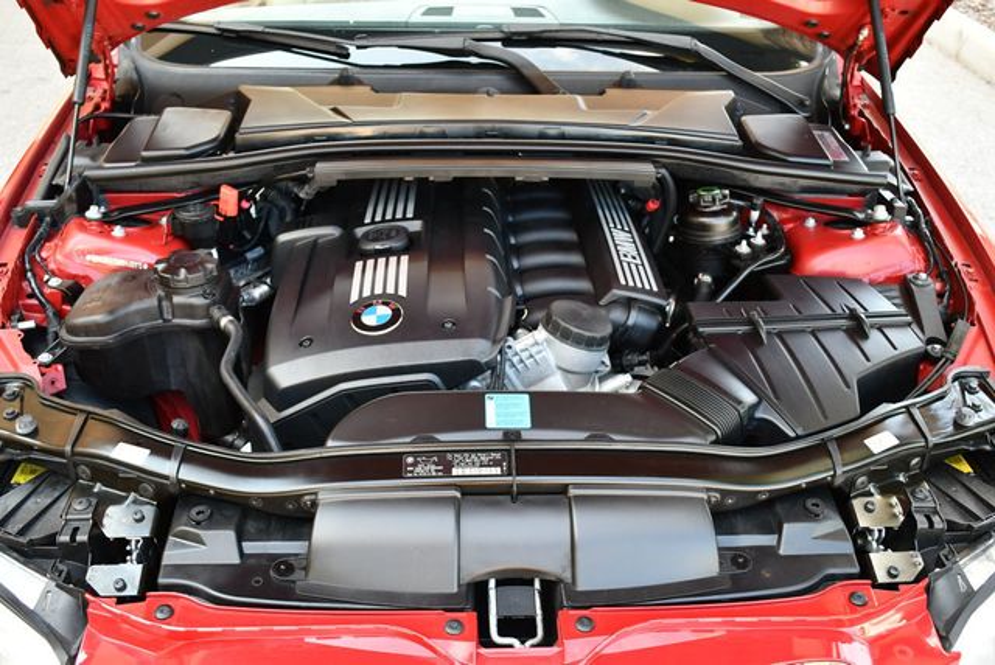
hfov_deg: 53.1
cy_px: 332
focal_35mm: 36
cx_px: 498
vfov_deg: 36.9
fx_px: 996
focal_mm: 18
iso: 560
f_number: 3.5
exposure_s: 1/250
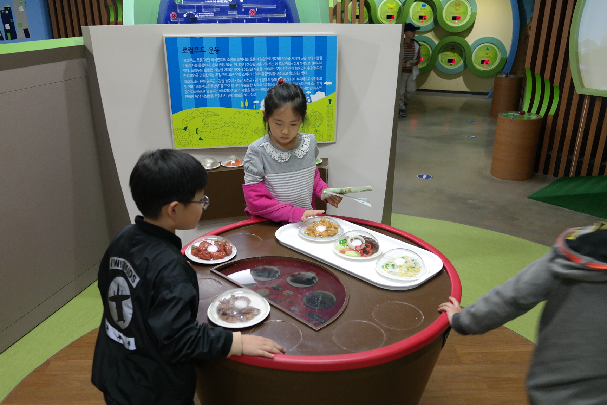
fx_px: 506
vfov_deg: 43.6
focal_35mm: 30
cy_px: 202
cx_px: 304
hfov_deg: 61.9
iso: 800
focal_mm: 20
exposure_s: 1/40
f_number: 3.5
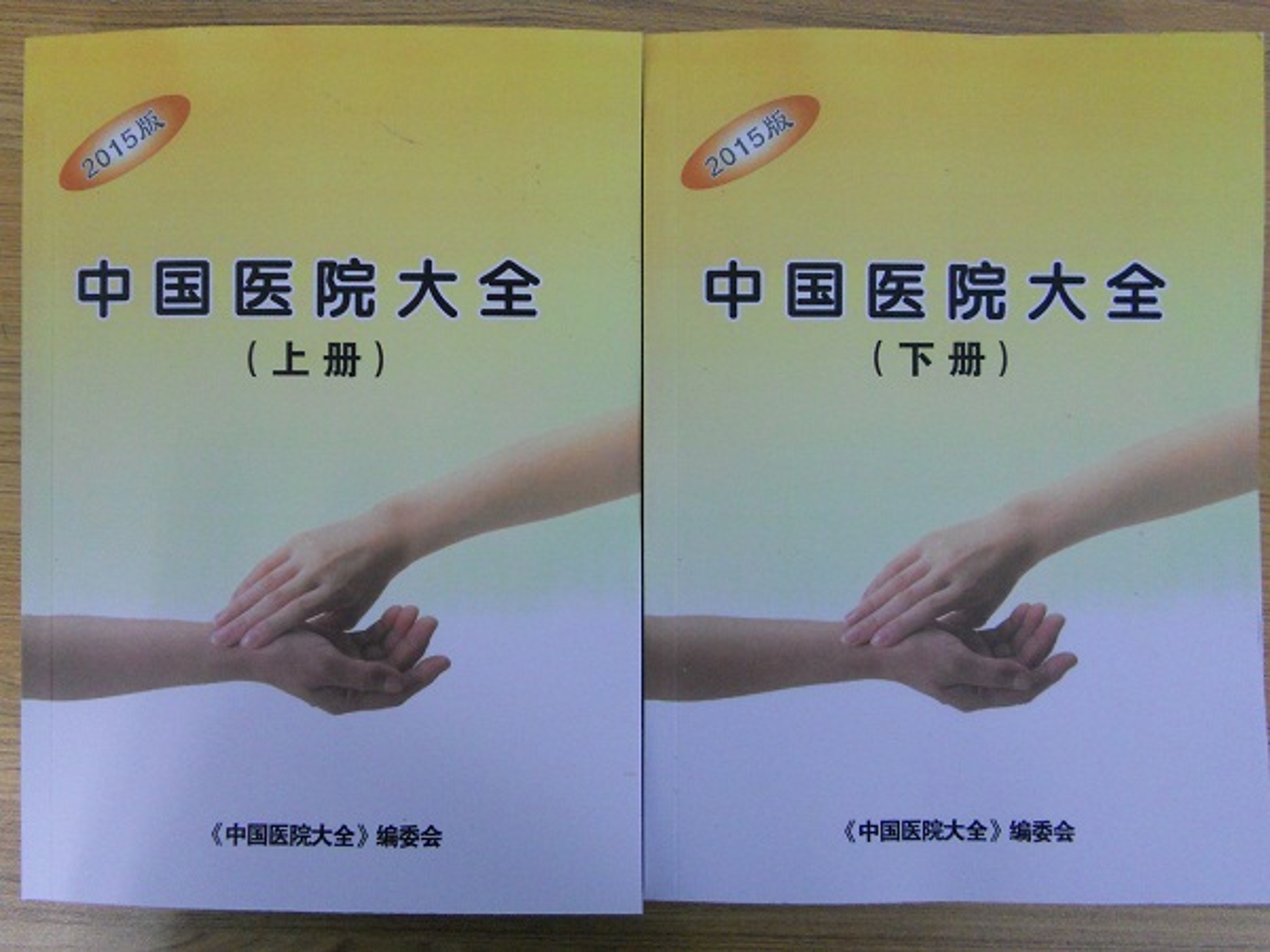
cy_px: 476
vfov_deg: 44.2
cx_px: 635
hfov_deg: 56.8
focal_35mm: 32
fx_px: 1174
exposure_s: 1/20
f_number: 3.5
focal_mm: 5.8
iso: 400
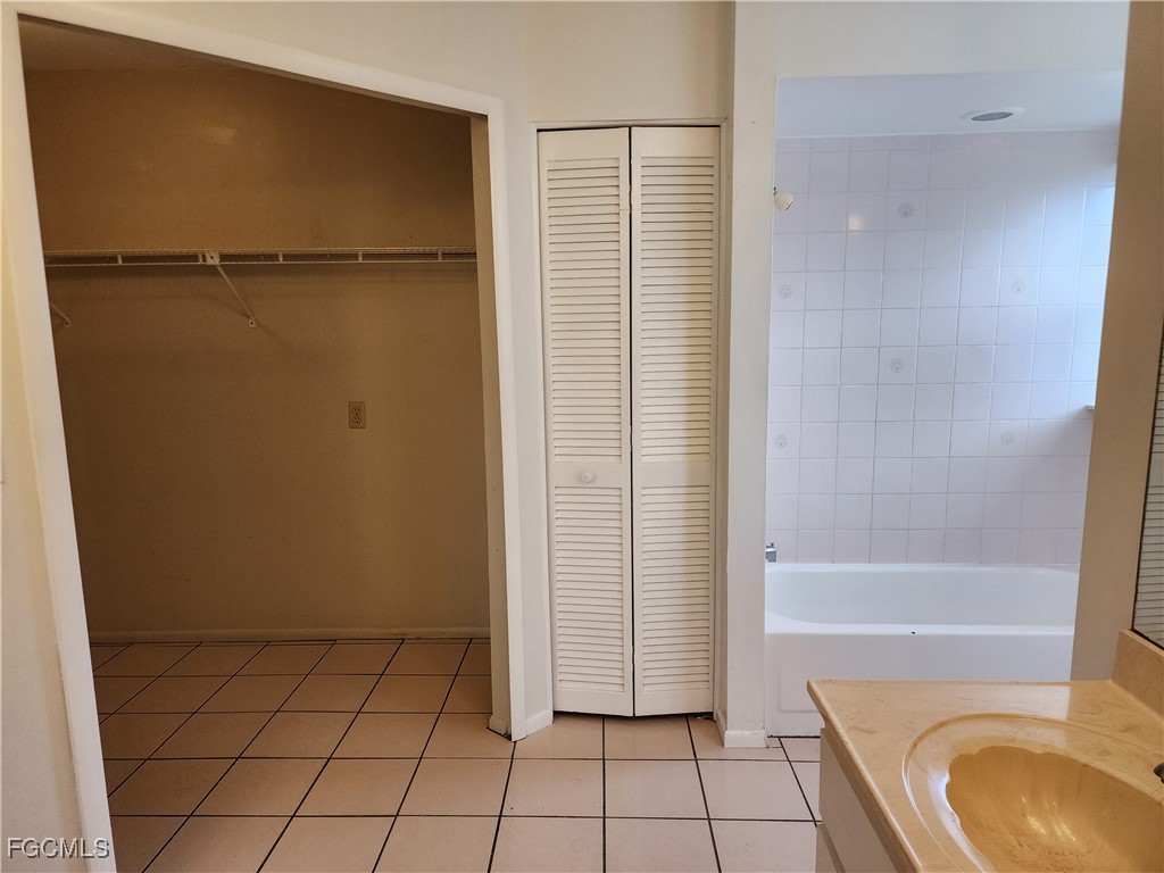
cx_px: 582
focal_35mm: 23
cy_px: 436
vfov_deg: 58.9
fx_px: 773
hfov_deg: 73.9
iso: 160
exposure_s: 1/180
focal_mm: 6.4
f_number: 1.8
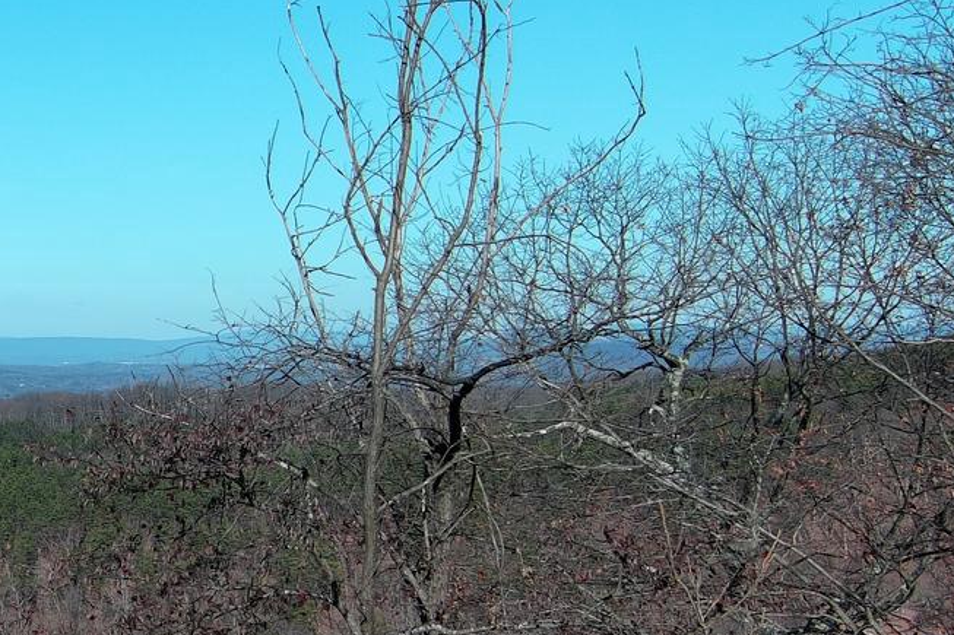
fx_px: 2411
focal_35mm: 91
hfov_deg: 19.5
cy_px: 334
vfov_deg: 15.0
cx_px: -481
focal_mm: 10.57
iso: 100
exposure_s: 1/1418
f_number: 2.8
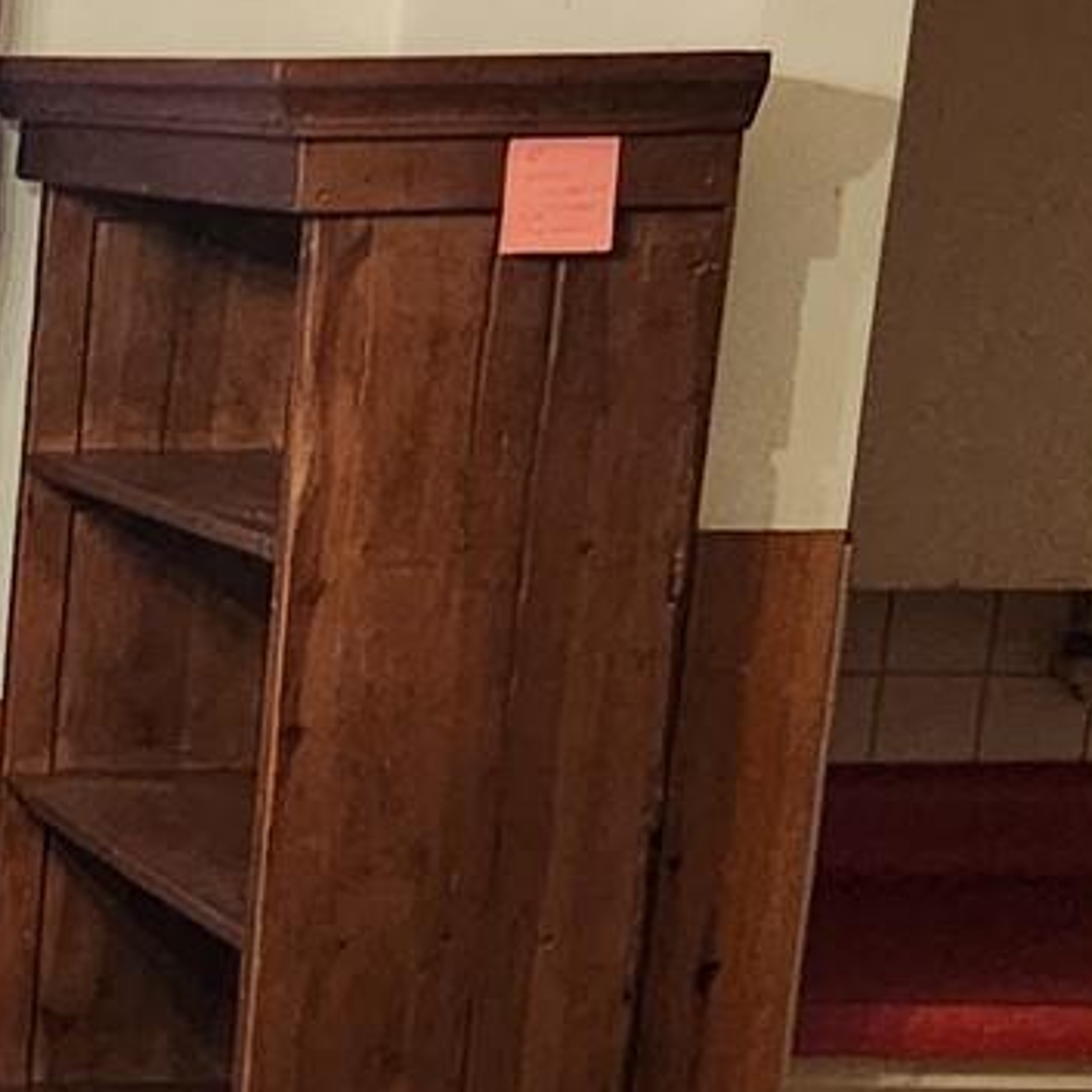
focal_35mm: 118
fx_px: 4211
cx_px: -897
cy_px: 1172
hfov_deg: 13.3
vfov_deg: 14.5
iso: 1000
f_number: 1.8
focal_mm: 5.4
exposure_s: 1/120
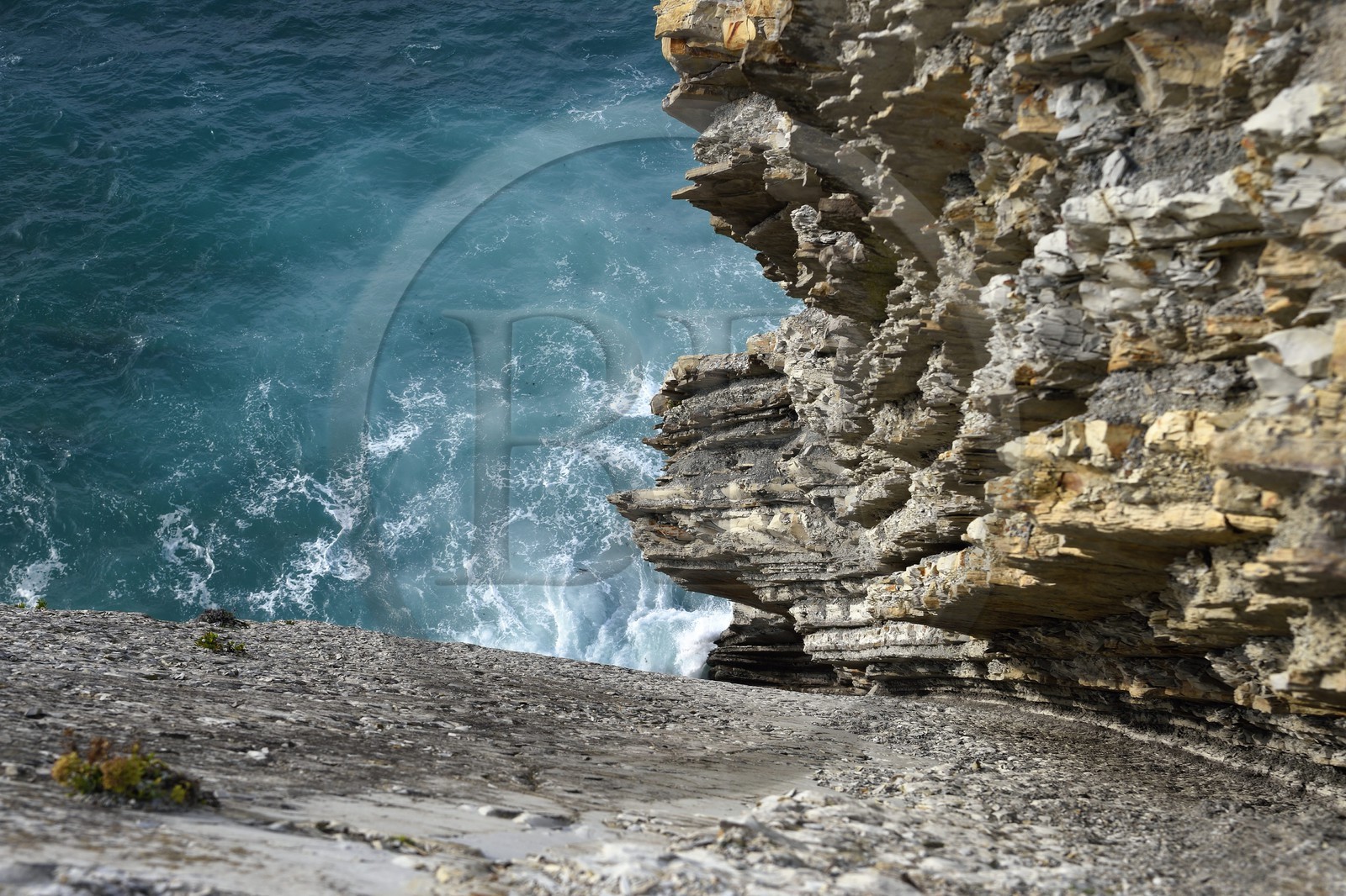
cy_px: 448
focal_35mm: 50
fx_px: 1869
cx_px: 673
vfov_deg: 27.0
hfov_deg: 39.6
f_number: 7.1
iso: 200
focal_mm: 50
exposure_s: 1/400
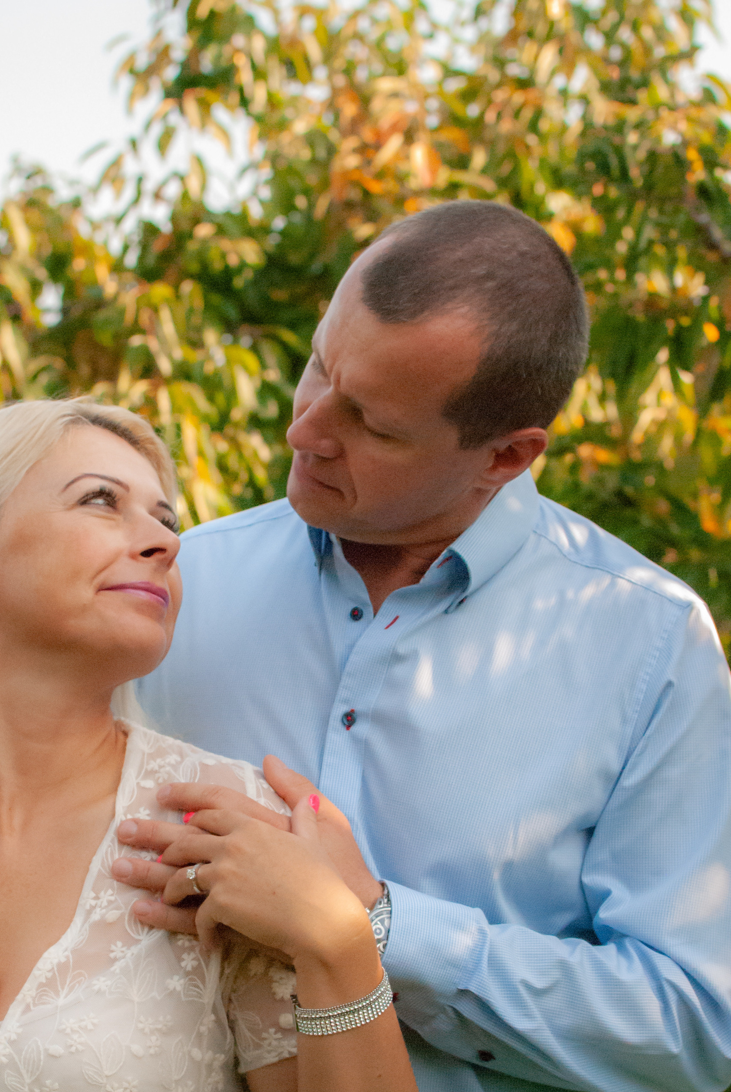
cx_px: 281
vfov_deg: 25.2
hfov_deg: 17.1
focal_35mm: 80
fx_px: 2422
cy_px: 757
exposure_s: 1/4000
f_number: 4
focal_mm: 35
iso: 1600
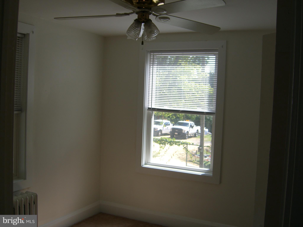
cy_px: 114
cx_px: 152
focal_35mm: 38
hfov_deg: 49.0
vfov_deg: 37.7
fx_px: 333
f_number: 2.8
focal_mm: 7.9
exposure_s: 1/200
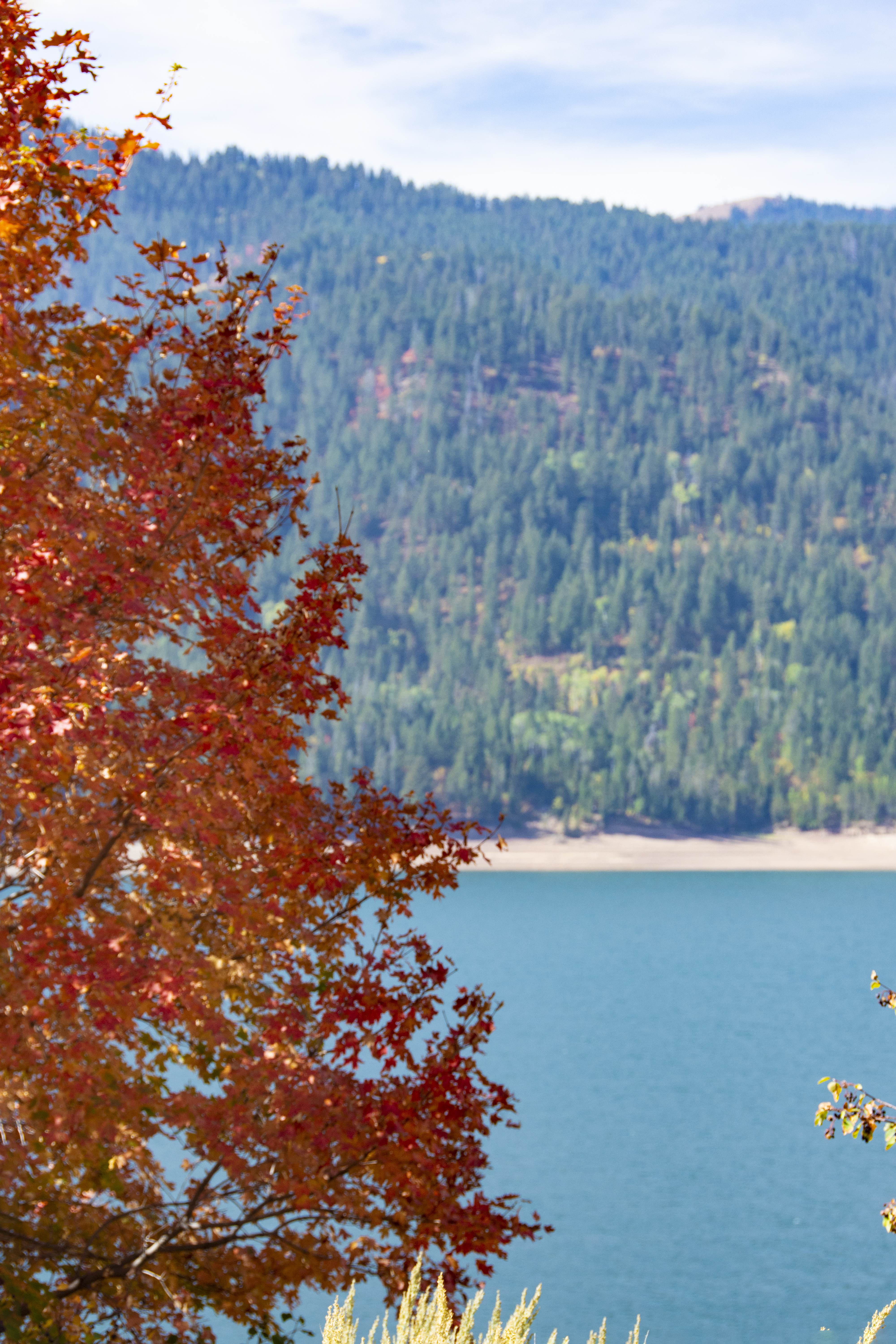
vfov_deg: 20.9
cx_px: 448
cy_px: 672
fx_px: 3640
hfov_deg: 14.0
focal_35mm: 98
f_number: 8
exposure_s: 1/500
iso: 250
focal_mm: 65
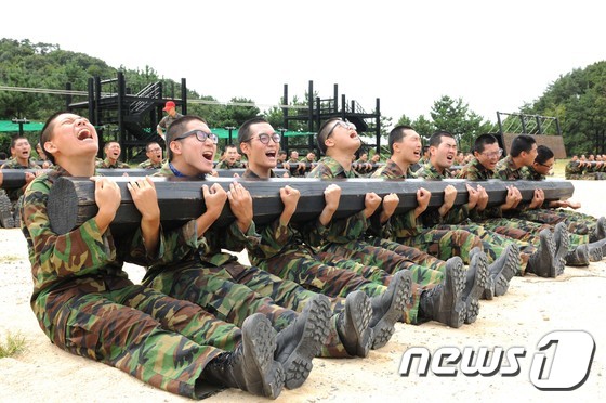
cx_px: 303
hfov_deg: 53.2
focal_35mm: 36
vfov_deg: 36.8
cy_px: 202
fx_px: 605
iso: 400
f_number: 8
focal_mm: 24
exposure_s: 1/320
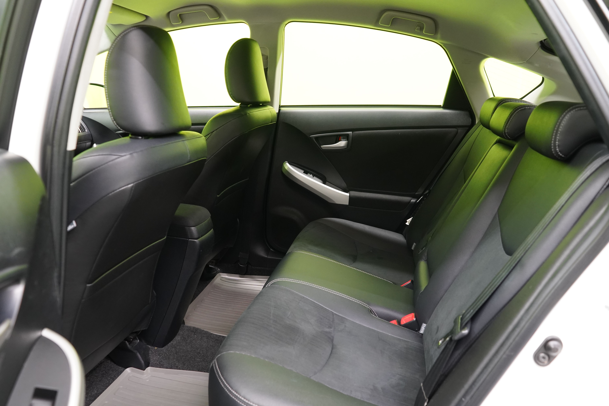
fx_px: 474
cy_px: 203
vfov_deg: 46.4
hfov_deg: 65.5
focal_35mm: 28
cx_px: 304
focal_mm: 28
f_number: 5.6
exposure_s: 1/20
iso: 3200
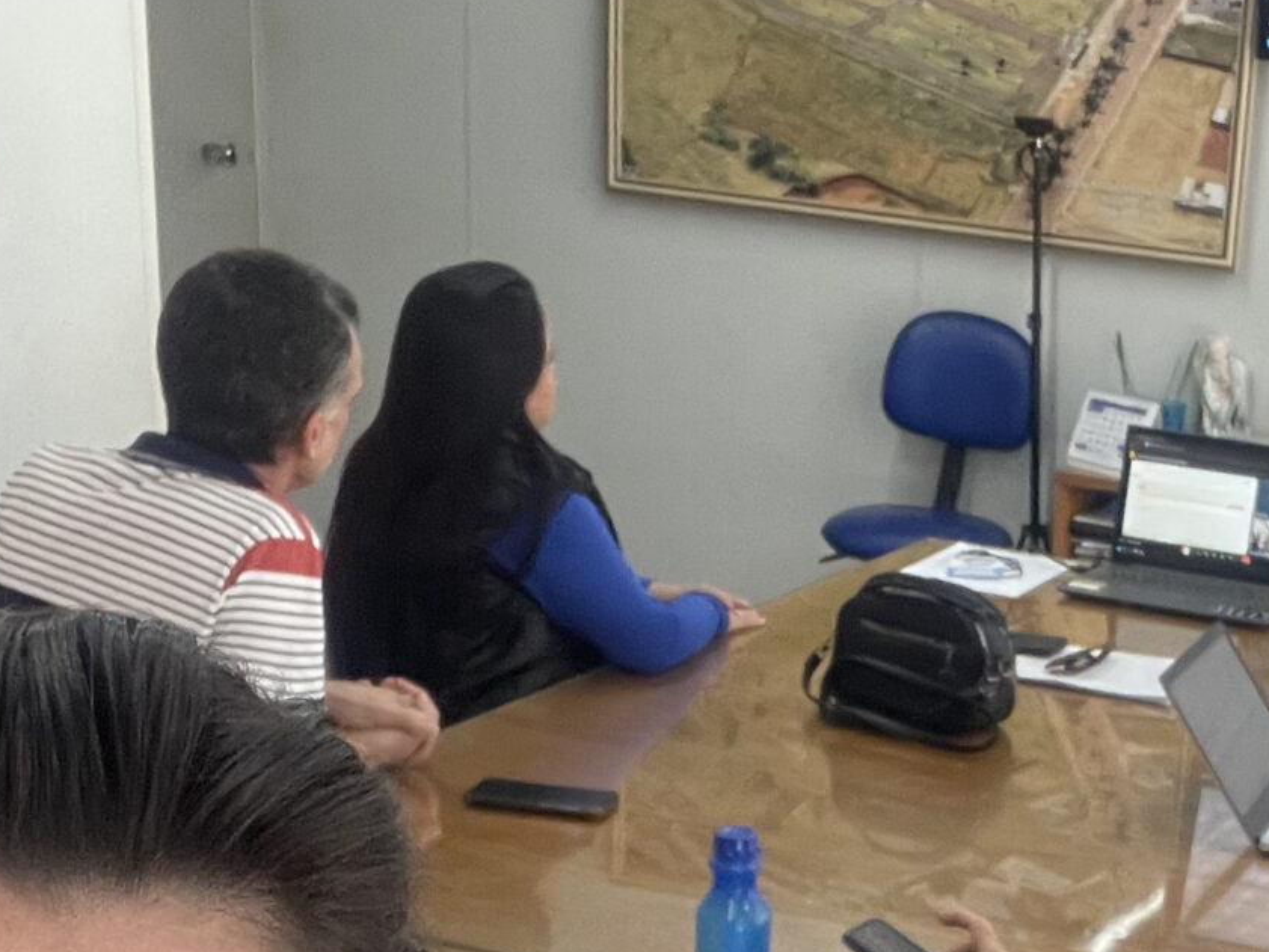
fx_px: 2567
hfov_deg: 26.5
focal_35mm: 70
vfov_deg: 20.2
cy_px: 994
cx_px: 1236
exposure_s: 1/60
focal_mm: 2.71
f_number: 2.2
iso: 200
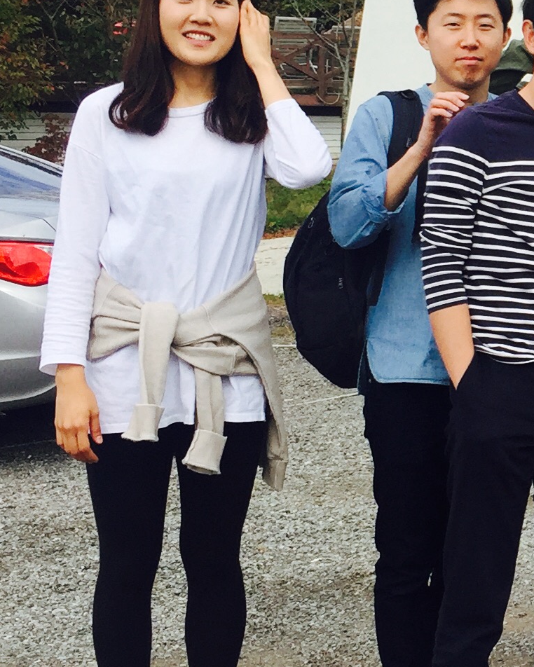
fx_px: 1916
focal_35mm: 97
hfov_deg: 14.7
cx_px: 817
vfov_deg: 19.7
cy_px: 222
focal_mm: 4.15
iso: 32
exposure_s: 1/1364
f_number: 2.2
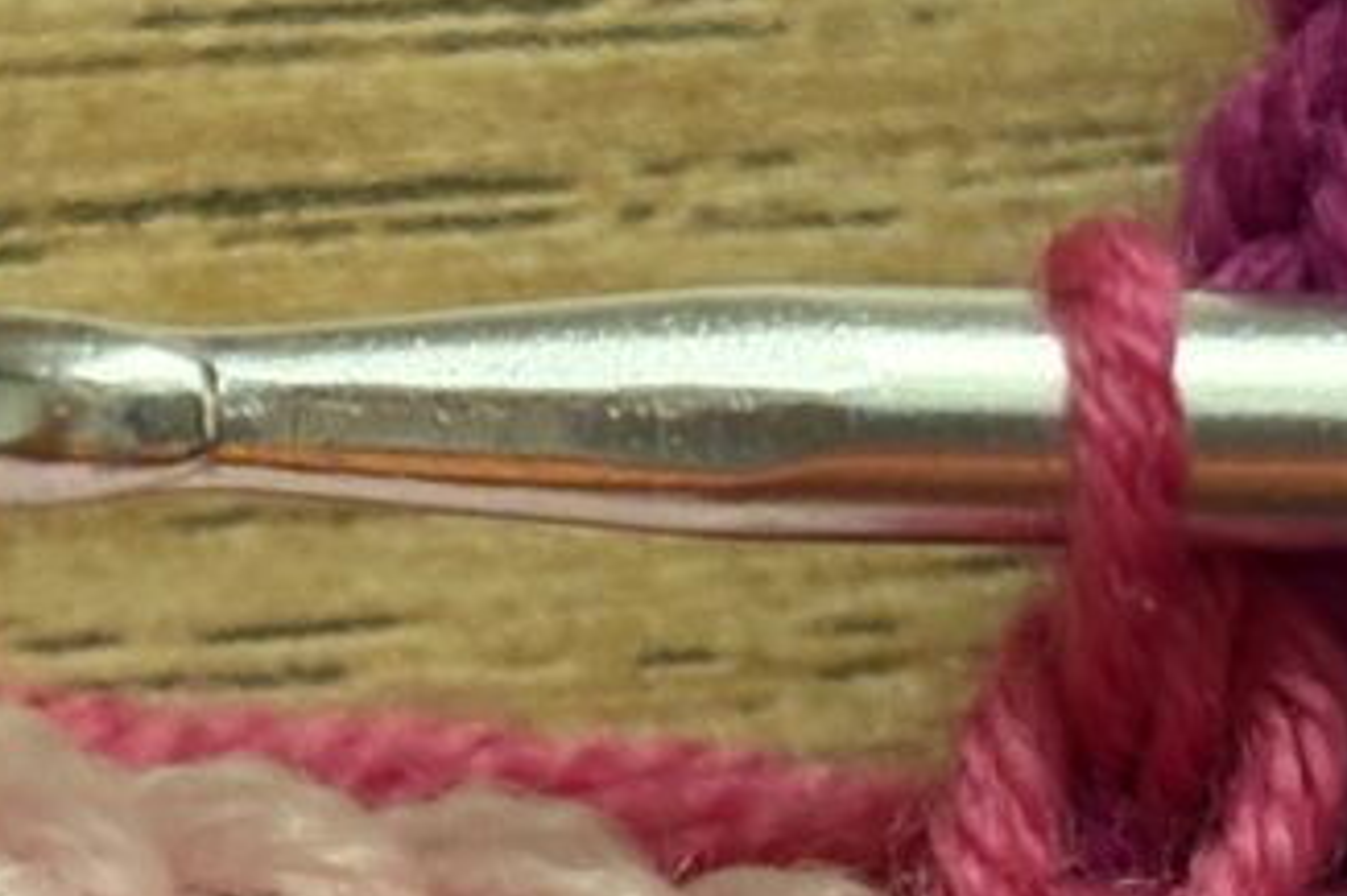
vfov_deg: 8.0
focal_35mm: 170
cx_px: 669
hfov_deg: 12.1
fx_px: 6357
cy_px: 1082
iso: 250
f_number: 1.6
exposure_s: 1/25
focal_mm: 5.96
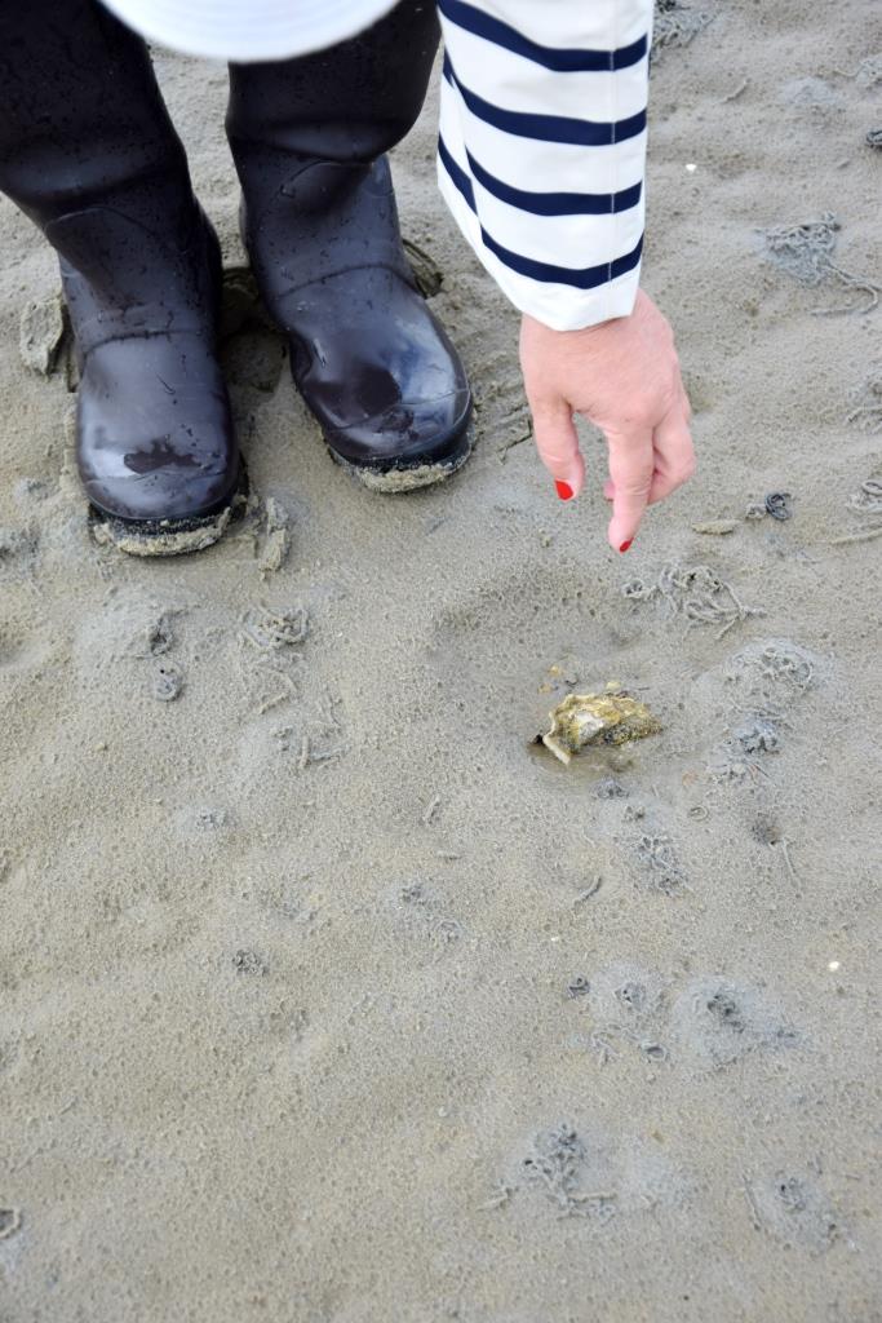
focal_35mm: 99
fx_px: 3637
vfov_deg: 20.6
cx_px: 441
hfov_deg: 13.8
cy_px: 662
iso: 125
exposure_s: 1/250
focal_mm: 66
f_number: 5.3
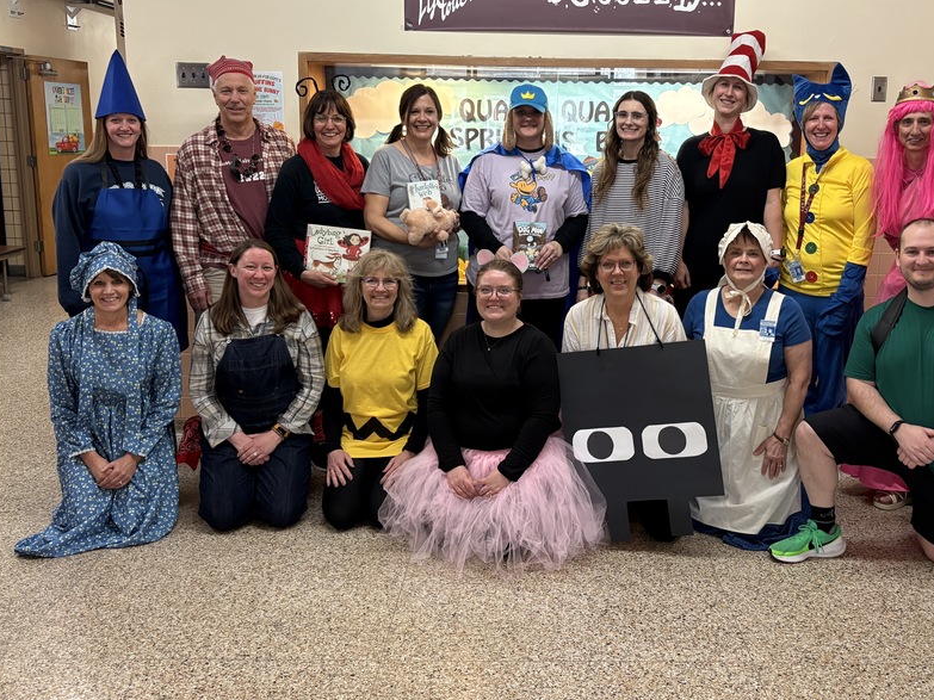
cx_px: 542
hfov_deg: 53.7
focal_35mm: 34
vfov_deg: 41.6
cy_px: 284
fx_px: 917
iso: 250
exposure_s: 1/60
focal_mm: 5.96
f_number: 1.6
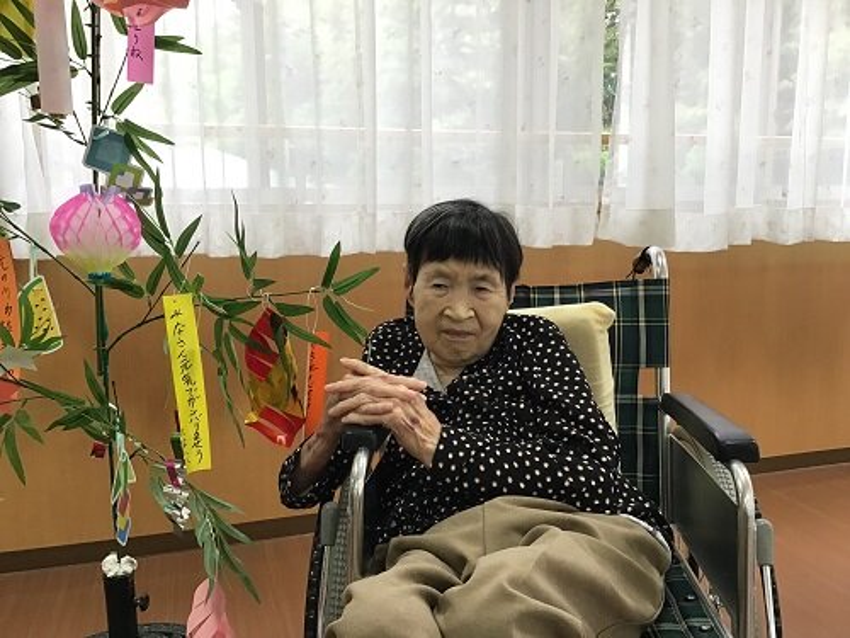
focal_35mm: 31
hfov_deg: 58.4
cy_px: 319
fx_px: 761
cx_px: 425
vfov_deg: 45.4
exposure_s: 1/30
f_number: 2.4
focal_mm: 3.3
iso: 32
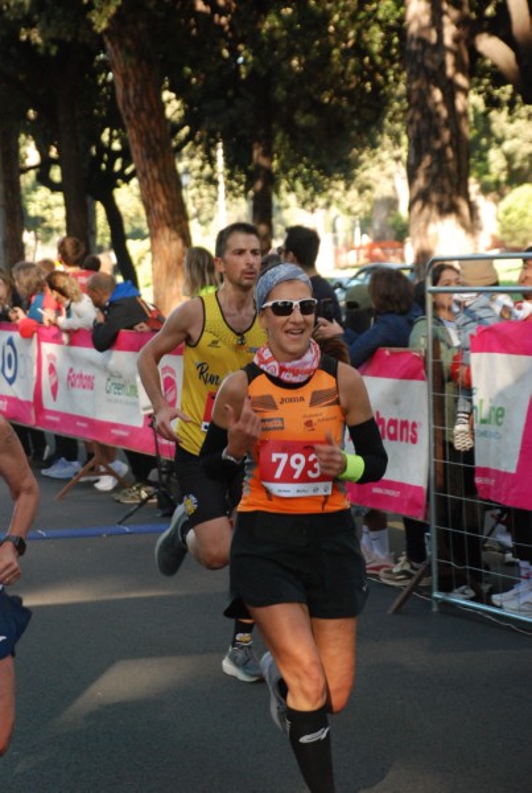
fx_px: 2481
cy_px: 396
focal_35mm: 112
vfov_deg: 18.1
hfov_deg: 12.2
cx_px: 266
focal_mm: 75
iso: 1000
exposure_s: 1/250
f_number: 5.6
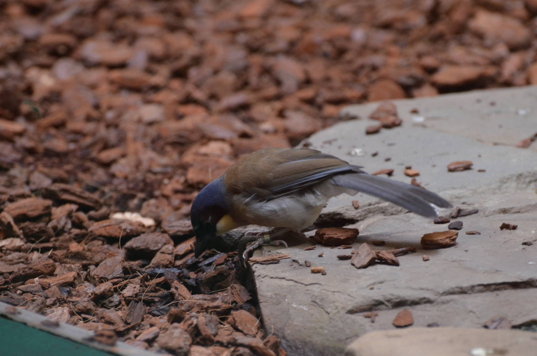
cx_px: 268
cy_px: 178
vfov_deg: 4.7
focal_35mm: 292
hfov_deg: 7.1
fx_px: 4354
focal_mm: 195
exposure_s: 1/20
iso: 1600
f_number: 5.3
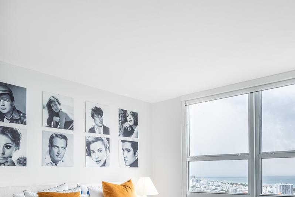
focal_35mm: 32
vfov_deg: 38.8
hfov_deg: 58.7
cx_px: 151
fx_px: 262
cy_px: 170
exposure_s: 1/1250
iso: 640
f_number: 7.1
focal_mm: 16
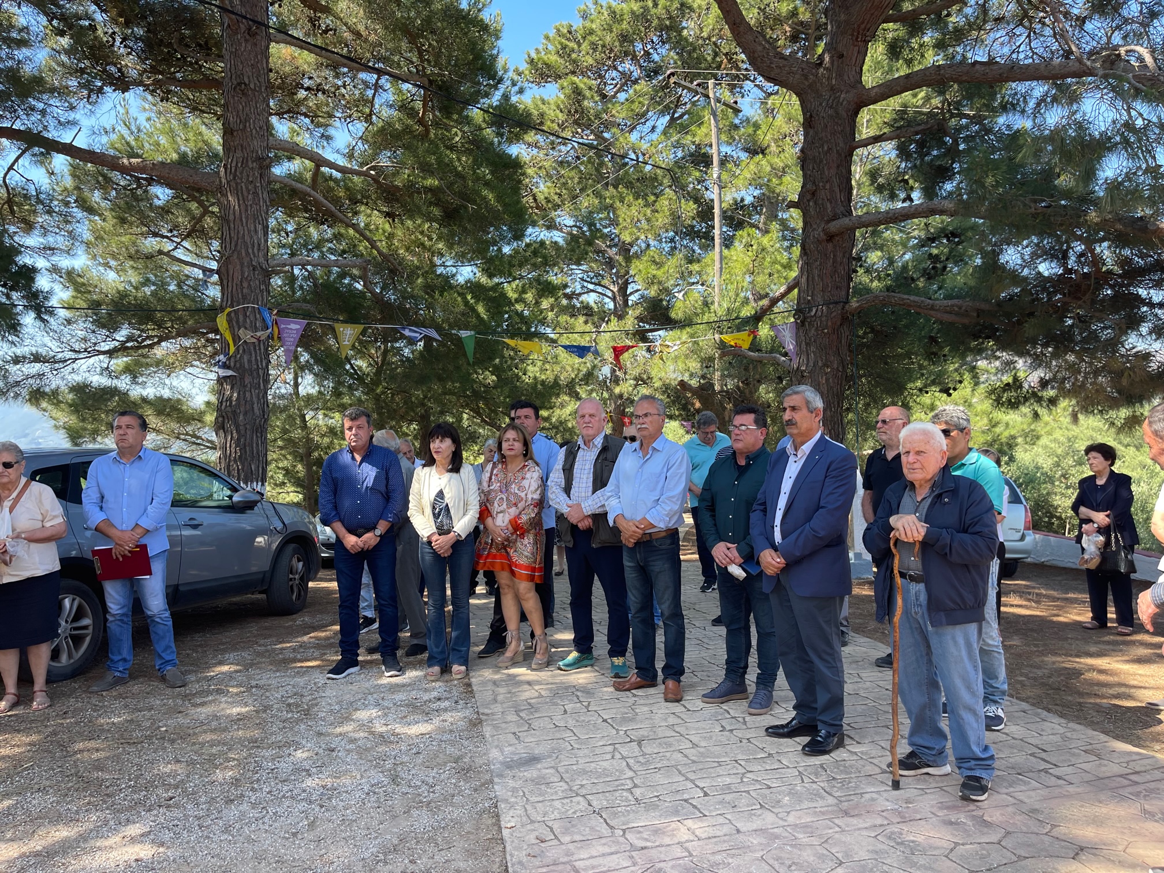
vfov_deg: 53.1
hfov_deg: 67.3
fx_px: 874
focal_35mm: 26
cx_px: 582
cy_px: 436
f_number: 1.6
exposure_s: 1/305
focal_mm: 5.1
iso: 32
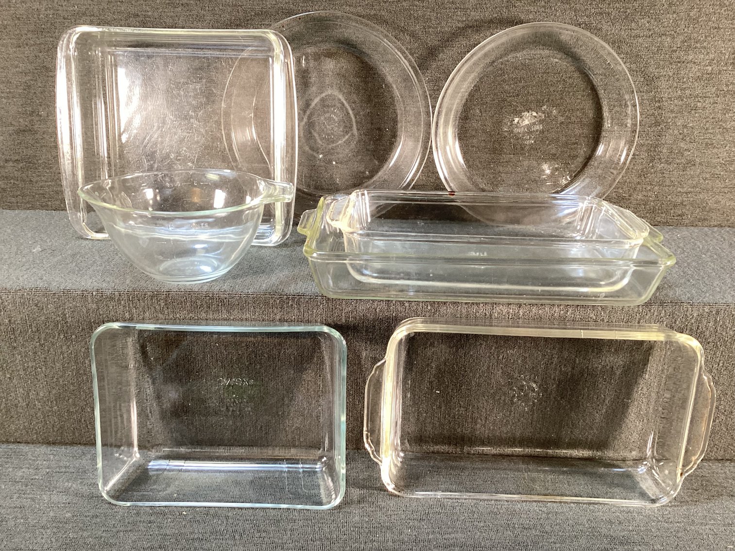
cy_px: 276
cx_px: 368
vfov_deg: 45.4
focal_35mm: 31
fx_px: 658
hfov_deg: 58.3
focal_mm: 3.3
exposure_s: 1/50
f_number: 2.4
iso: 125
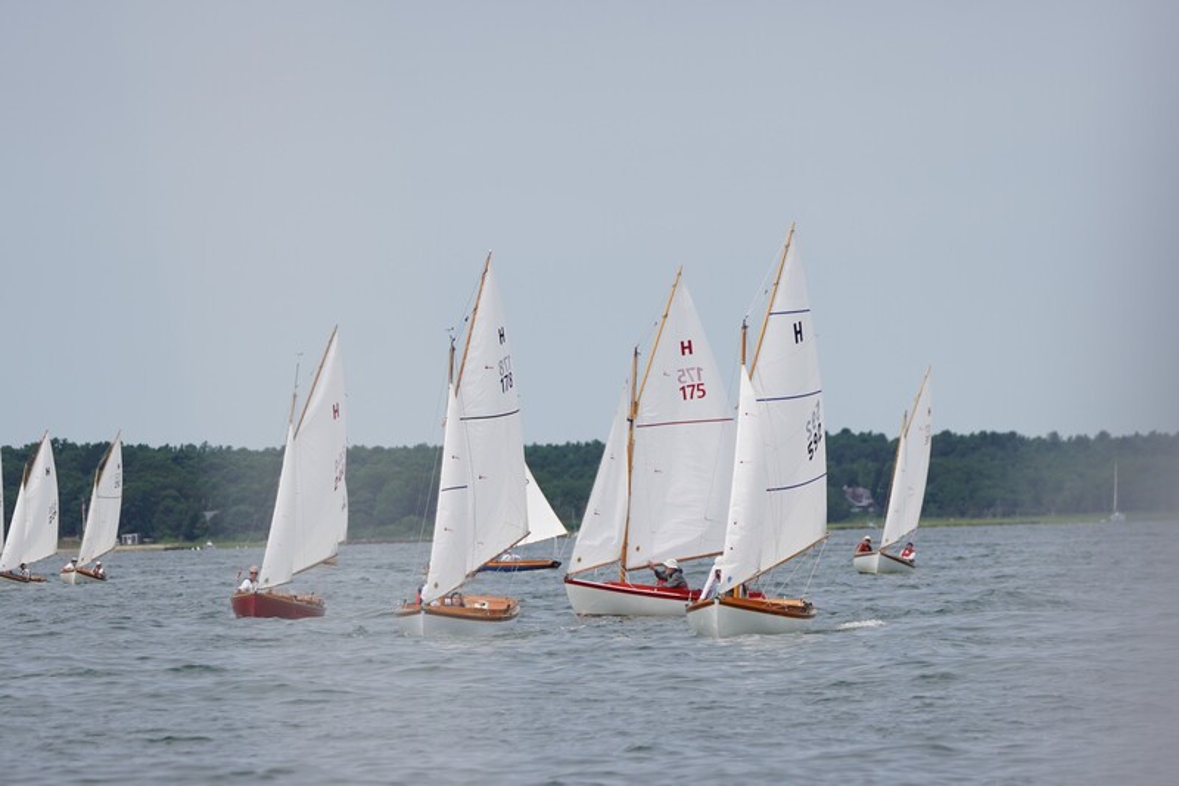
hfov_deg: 5.9
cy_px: 393
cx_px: 590
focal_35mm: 348
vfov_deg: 3.9
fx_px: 11394
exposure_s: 1/1250
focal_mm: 232
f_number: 5.6
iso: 160
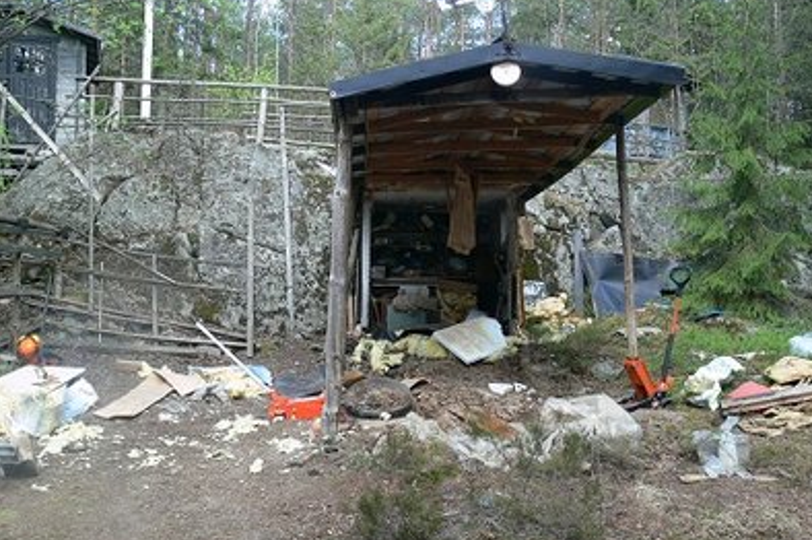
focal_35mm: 37
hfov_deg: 51.9
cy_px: 278
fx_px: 834
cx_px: 410
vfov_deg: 35.9
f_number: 3.6
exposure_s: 1/50
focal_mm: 7.4
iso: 80
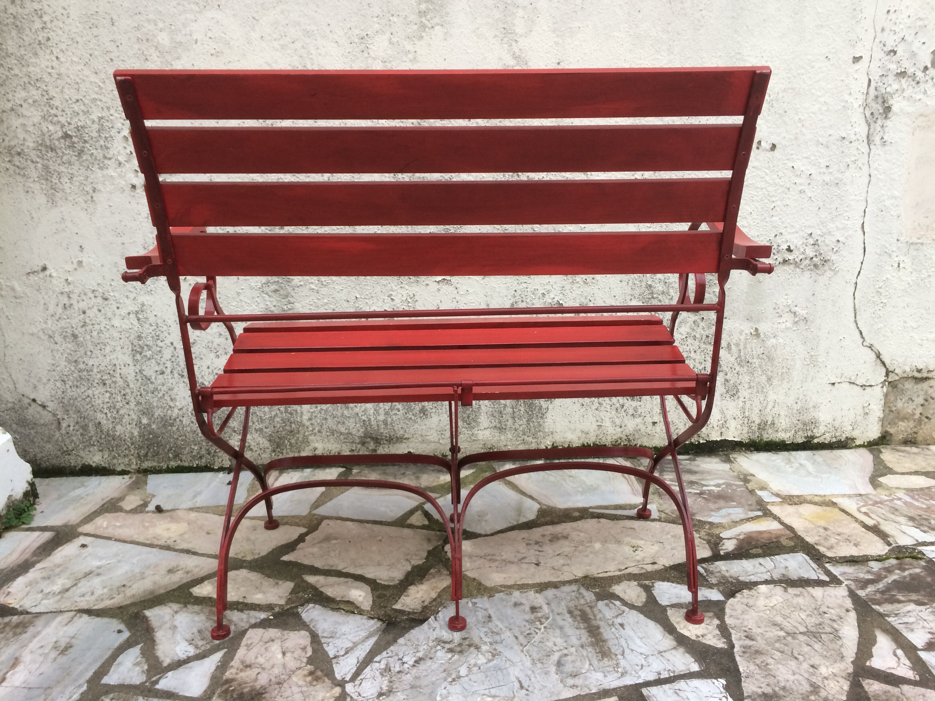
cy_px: 350
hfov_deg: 61.7
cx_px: 468
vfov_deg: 48.2
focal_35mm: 29
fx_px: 783
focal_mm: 4.15
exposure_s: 1/33
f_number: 2.2
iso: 40
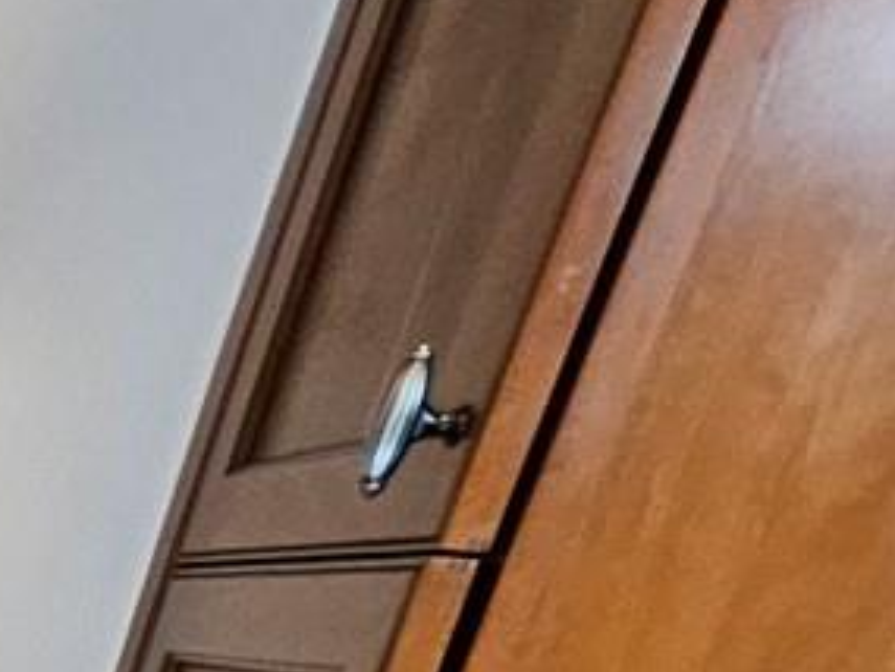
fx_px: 1888
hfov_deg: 14.0
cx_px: -1404
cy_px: 1209
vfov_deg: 16.8
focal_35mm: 73
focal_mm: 1.74
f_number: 2.2
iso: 160
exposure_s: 1/60
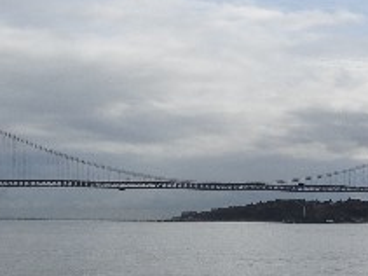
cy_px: 117
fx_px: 1211
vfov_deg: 13.0
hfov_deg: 17.2
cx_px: 112
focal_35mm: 114
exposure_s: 1/1600
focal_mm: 5.4
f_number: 5
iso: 100
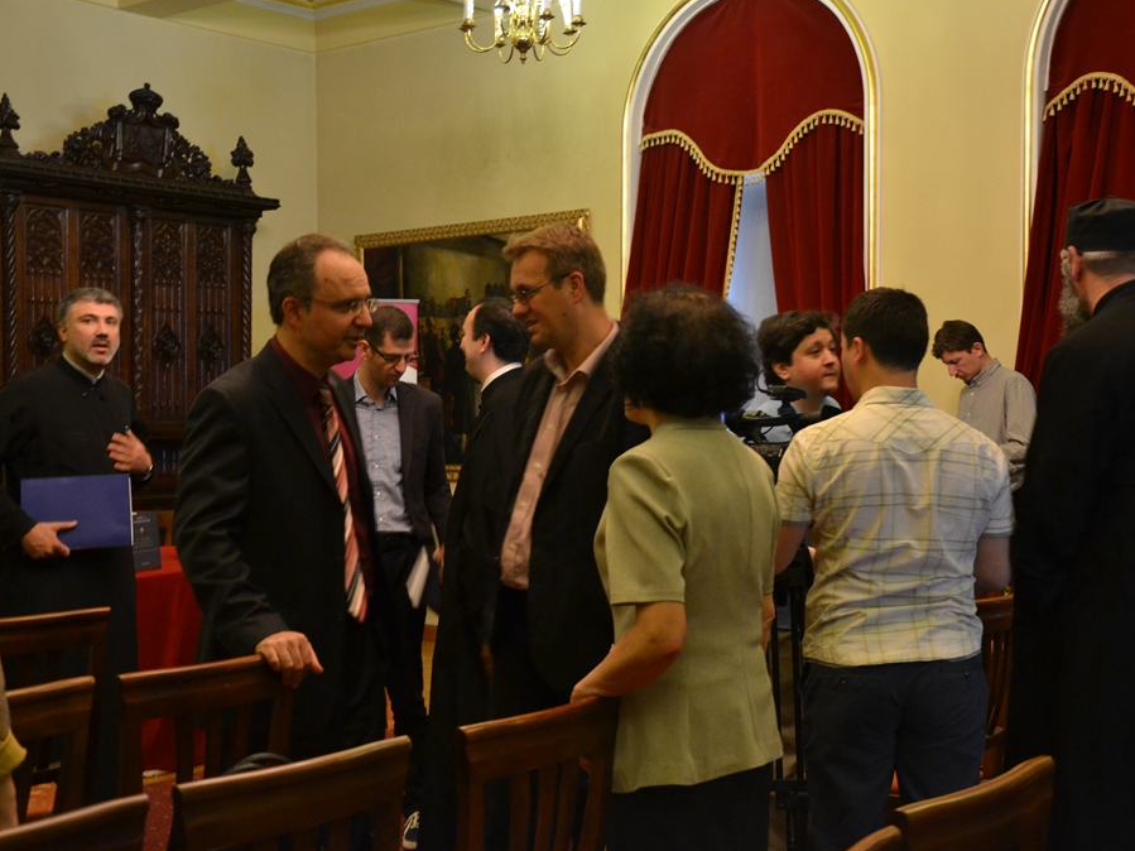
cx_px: 606
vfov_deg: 31.5
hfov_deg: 41.2
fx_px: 1508
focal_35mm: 46
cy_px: 427
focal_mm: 28
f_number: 4
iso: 1600
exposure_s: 1/20
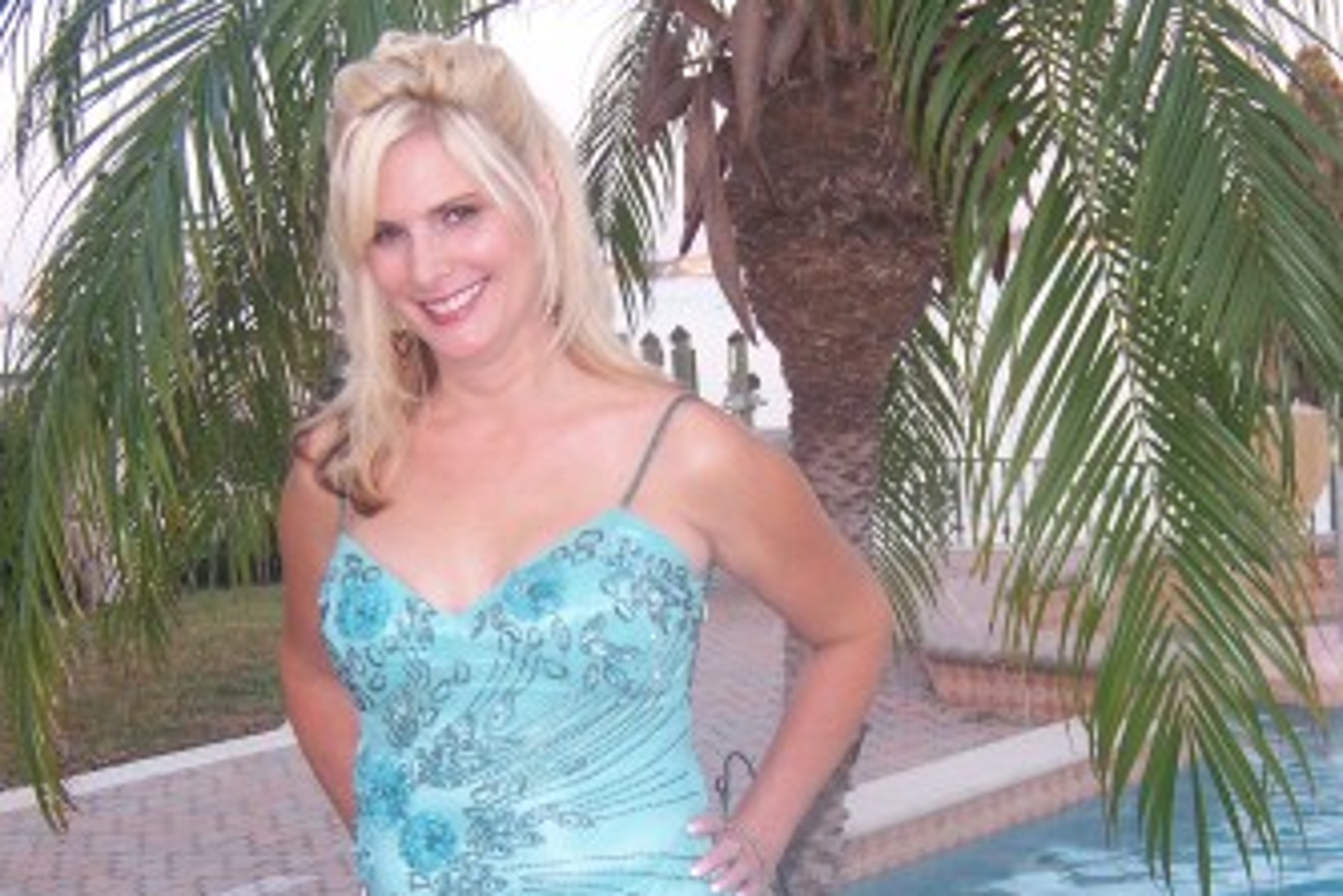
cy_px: 627
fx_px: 2090
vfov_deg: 24.1
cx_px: 669
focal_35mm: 56
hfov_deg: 35.6
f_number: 3.4
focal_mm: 6.7
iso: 80
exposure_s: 1/60
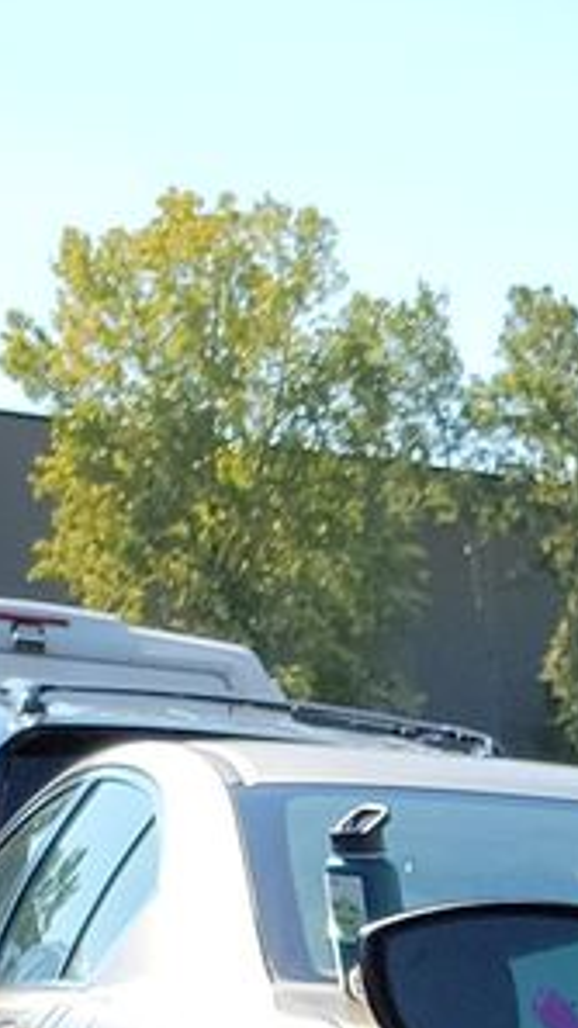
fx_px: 3843
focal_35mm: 141
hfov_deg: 6.2
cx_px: 2675
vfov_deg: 14.0
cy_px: 1675
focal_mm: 6.7
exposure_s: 1/382
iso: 50
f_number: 1.8
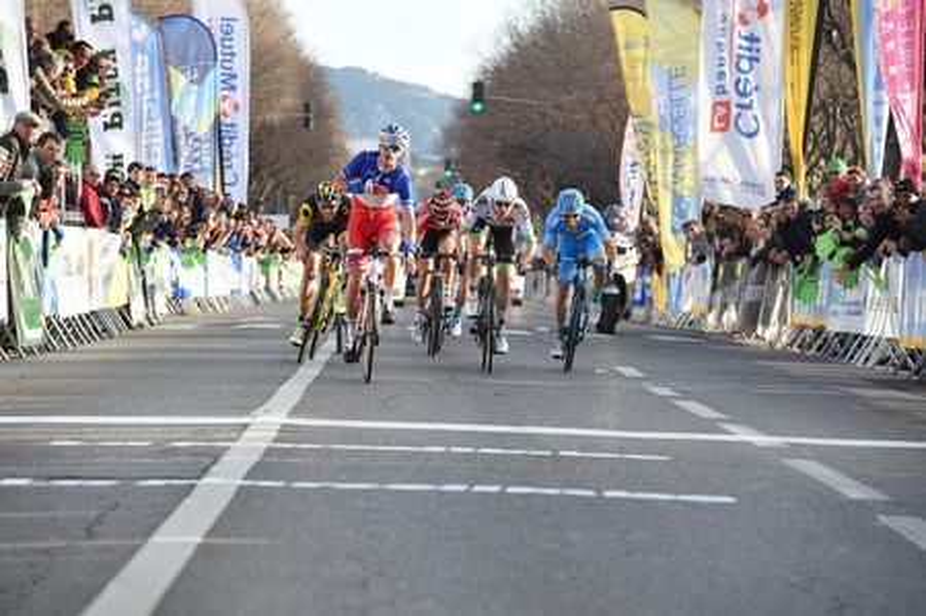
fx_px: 4882
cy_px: 308
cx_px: 463
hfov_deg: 10.8
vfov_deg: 7.2
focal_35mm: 190
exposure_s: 1/1000
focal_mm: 190
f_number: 6.3
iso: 1000
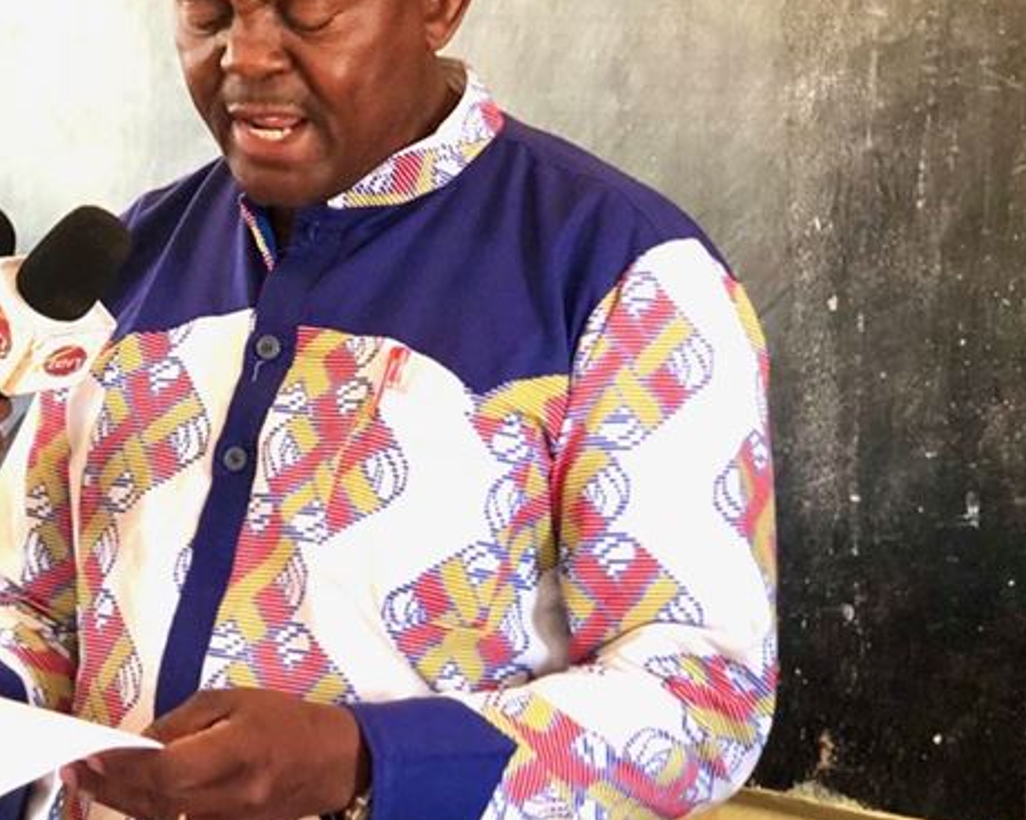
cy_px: 446
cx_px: 28
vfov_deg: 14.1
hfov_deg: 17.3
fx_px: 3310
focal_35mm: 109
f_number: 2.4
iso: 160
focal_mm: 6
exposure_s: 1/30
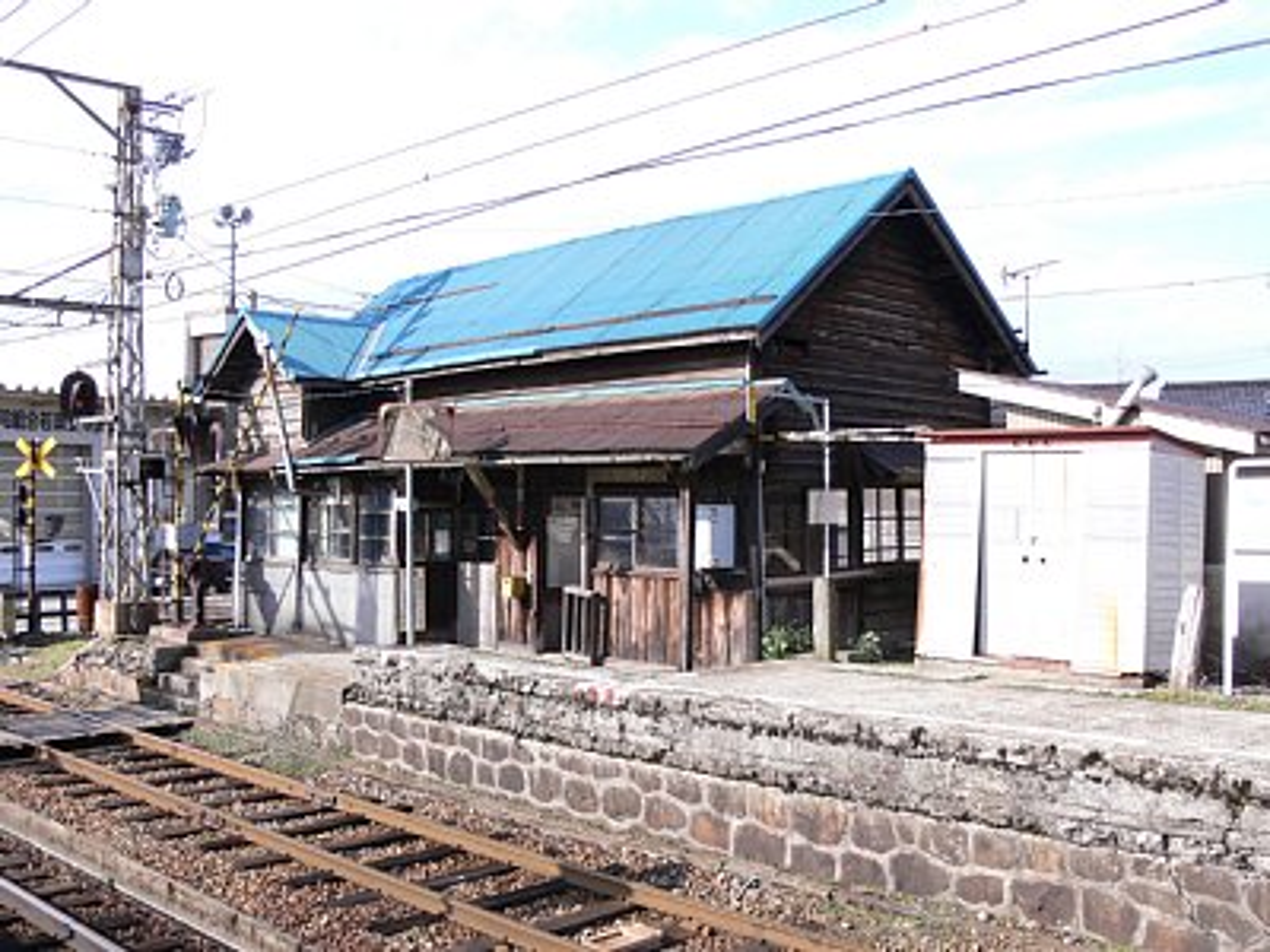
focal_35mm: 35
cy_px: 476
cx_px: 635
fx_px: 1284
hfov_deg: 52.6
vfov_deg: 40.7
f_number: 4
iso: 100
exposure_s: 1/400
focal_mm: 7.4
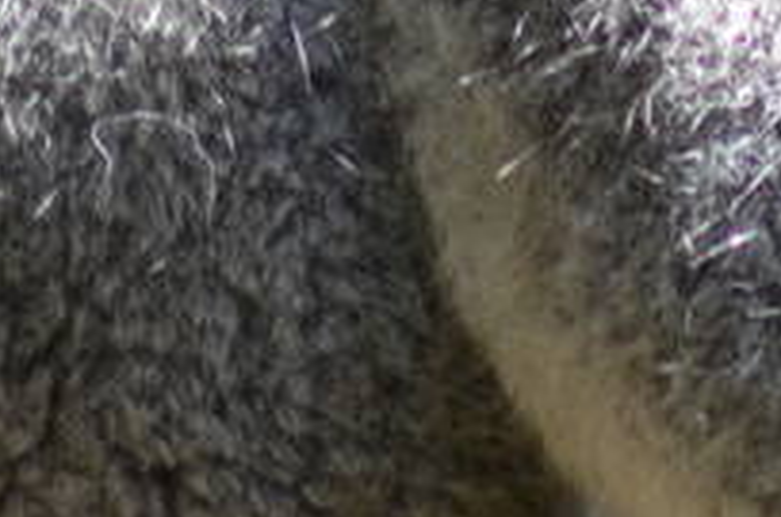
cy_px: -594
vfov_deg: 0.6
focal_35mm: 2468
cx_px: 1003
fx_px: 53417
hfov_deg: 0.8
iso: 800
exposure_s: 1/800
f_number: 4.8
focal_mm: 210
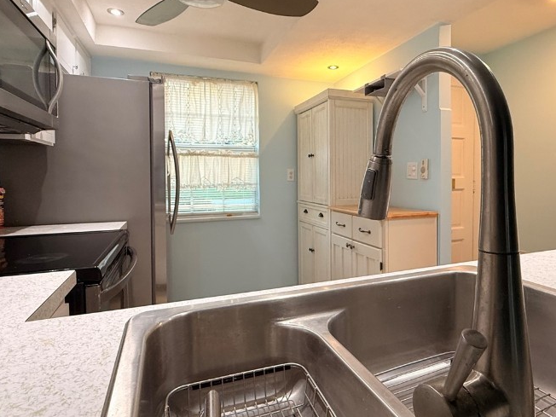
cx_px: 312
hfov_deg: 76.1
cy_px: 186
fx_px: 353
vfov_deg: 60.9
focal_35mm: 22
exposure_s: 1/120
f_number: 2.2
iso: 250
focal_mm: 2.22
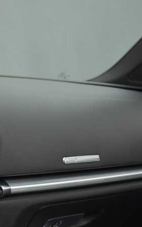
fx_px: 384
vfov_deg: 32.6
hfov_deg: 18.0
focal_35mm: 62
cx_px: -87
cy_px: 156
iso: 1600
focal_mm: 18
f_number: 3.5
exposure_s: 1/160
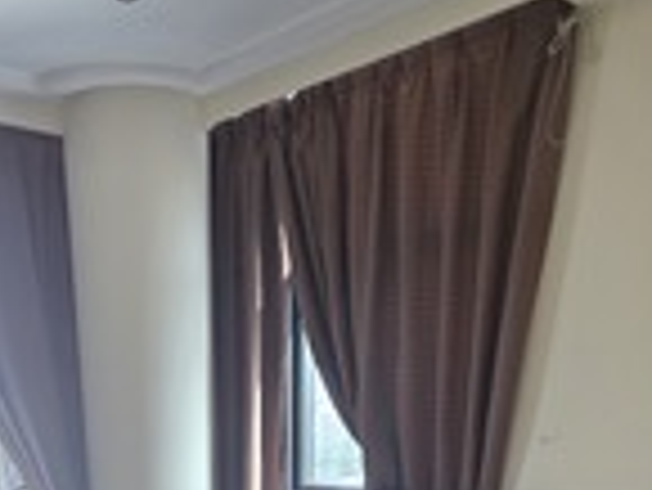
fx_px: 773
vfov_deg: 28.1
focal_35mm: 41
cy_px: 659
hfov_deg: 45.2
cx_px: 227
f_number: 1.9
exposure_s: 1/100
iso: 100
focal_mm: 2.2
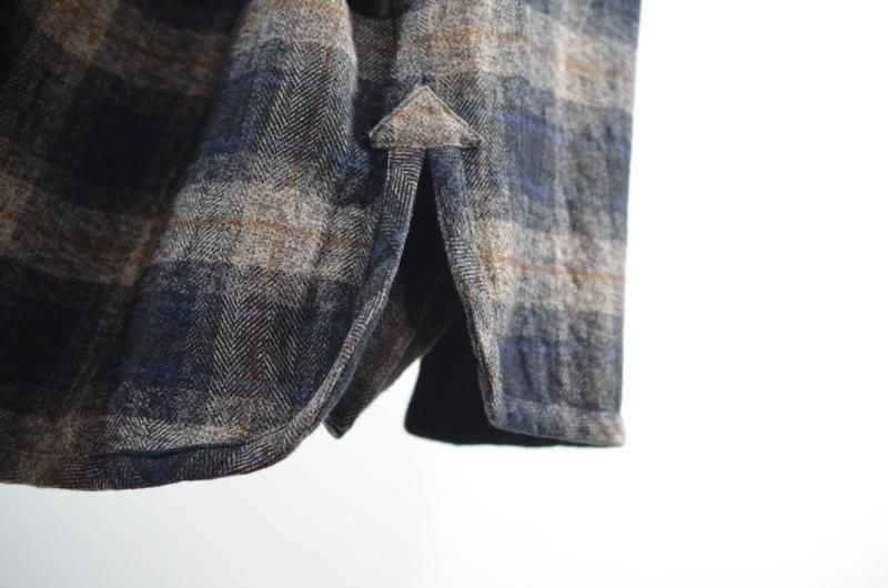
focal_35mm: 60
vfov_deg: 22.5
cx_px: 444
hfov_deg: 33.5
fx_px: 1477
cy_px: 294
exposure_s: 1/60
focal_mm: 40
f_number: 4
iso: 800
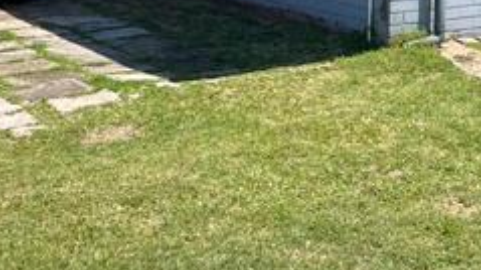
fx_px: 1211
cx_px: 596
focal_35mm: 95
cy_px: -298
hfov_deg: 20.8
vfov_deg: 11.3
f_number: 1.6
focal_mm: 5.1
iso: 50
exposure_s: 1/2755
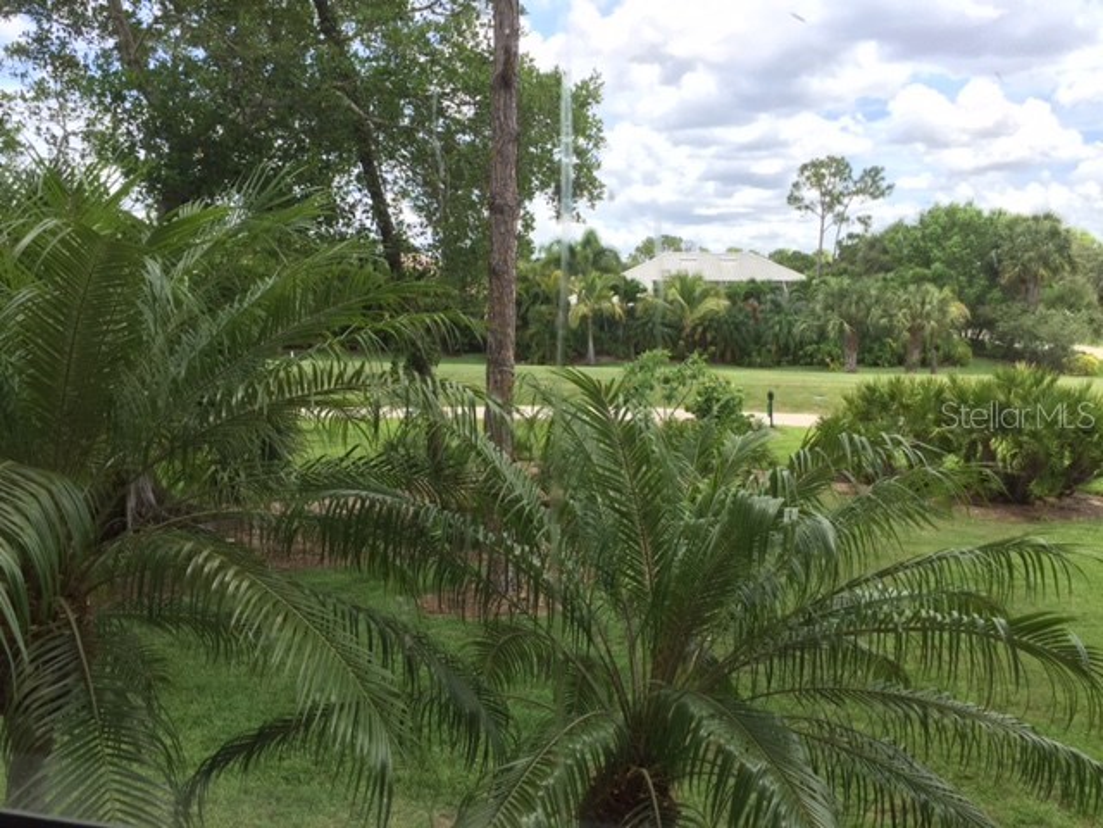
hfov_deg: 61.7
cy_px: 414
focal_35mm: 29
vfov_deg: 48.2
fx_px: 924
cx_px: 552
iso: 32
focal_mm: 4.15
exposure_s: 1/573
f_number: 2.2
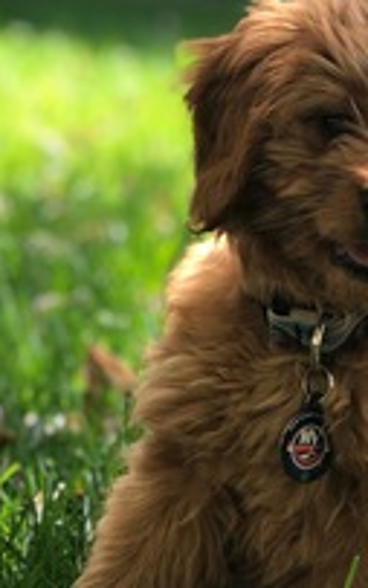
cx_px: 380
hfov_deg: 9.1
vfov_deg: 14.6
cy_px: 266
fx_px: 2293
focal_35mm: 143
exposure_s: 1/120
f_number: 2.8
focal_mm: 6.6
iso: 40
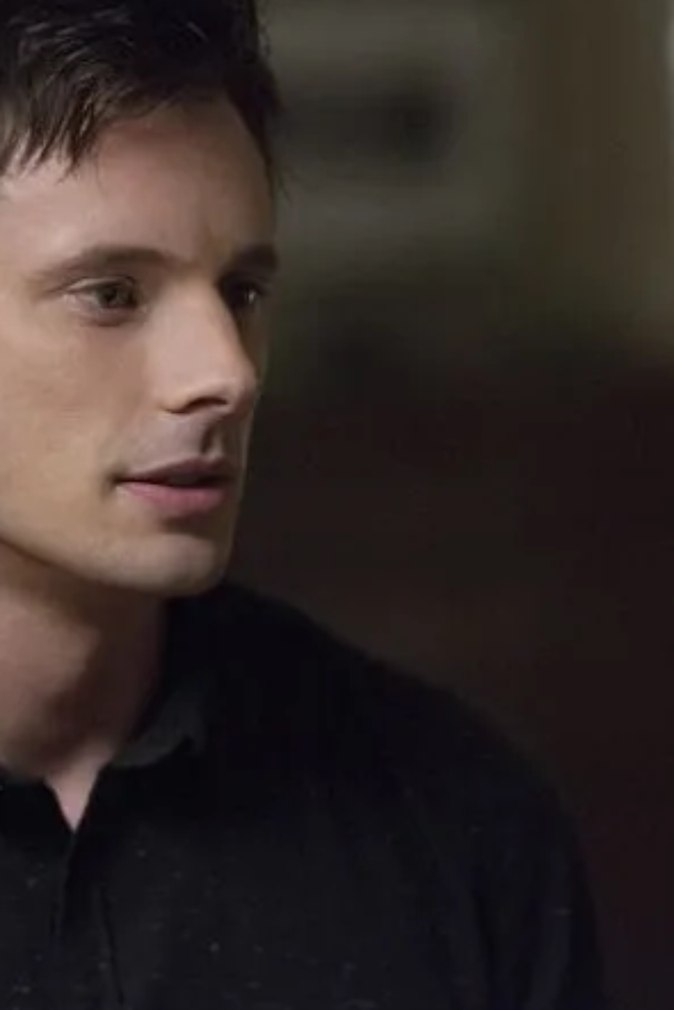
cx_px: 169
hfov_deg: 5.2
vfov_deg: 7.8
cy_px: 465
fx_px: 7380
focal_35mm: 263
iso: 3200
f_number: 2.8
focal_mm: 155
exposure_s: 1/80
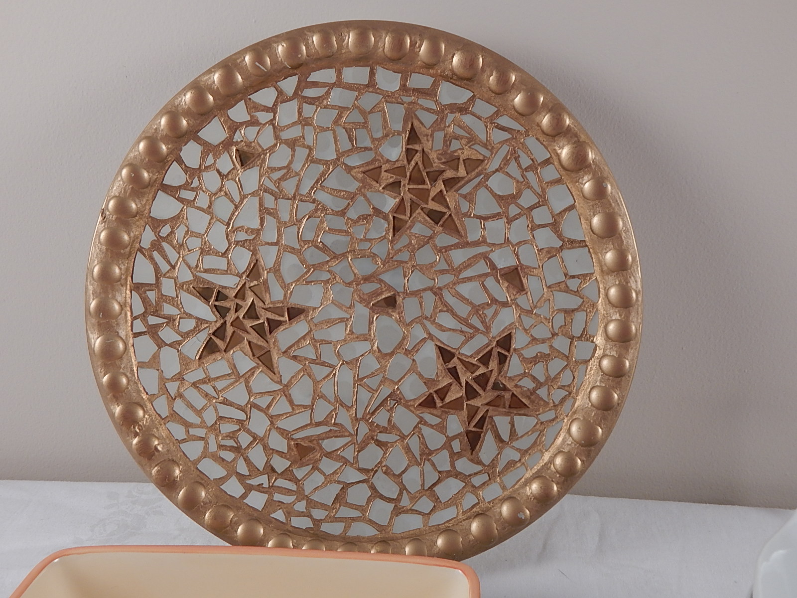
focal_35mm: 34
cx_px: 398
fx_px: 783
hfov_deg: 54.0
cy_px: 299
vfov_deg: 41.8
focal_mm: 6.1
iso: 125
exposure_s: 1/60
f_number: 3.3
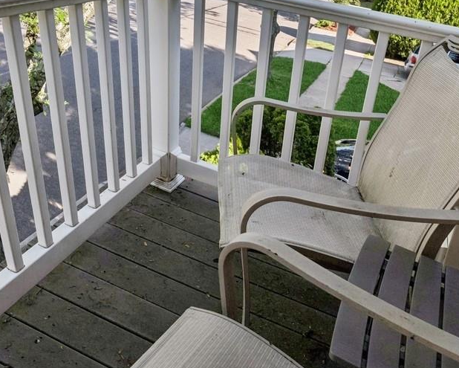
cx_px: 206
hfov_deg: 52.7
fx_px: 462
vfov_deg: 43.0
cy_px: 138
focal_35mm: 34
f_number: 5.6
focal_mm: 14
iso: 400
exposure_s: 1/1250
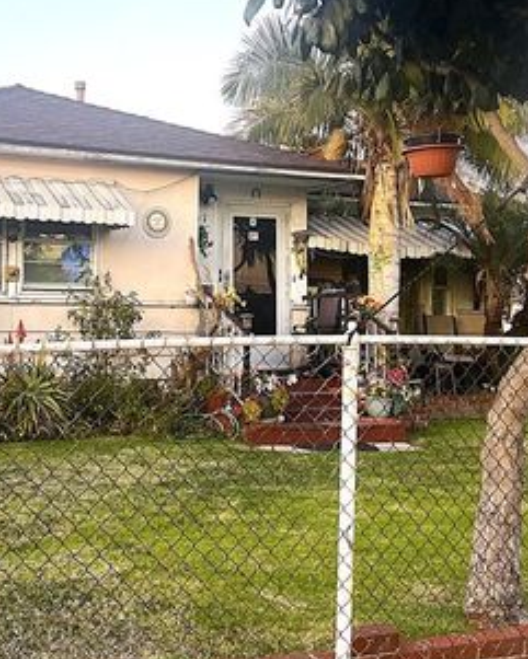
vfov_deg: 37.2
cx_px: 169
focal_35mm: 50
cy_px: 262
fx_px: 976
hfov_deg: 30.0
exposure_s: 1/121
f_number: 1.5
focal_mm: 5.7
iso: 50
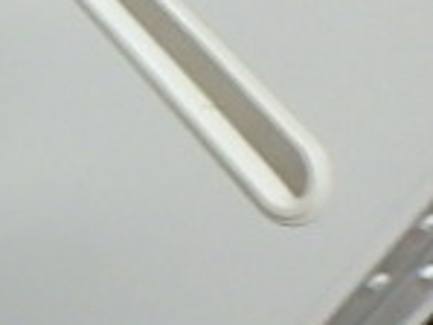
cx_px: -491
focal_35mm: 90
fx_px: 1127
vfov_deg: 16.4
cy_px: 102
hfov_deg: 15.8
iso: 800
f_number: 3.5
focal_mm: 3.7
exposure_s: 1/15
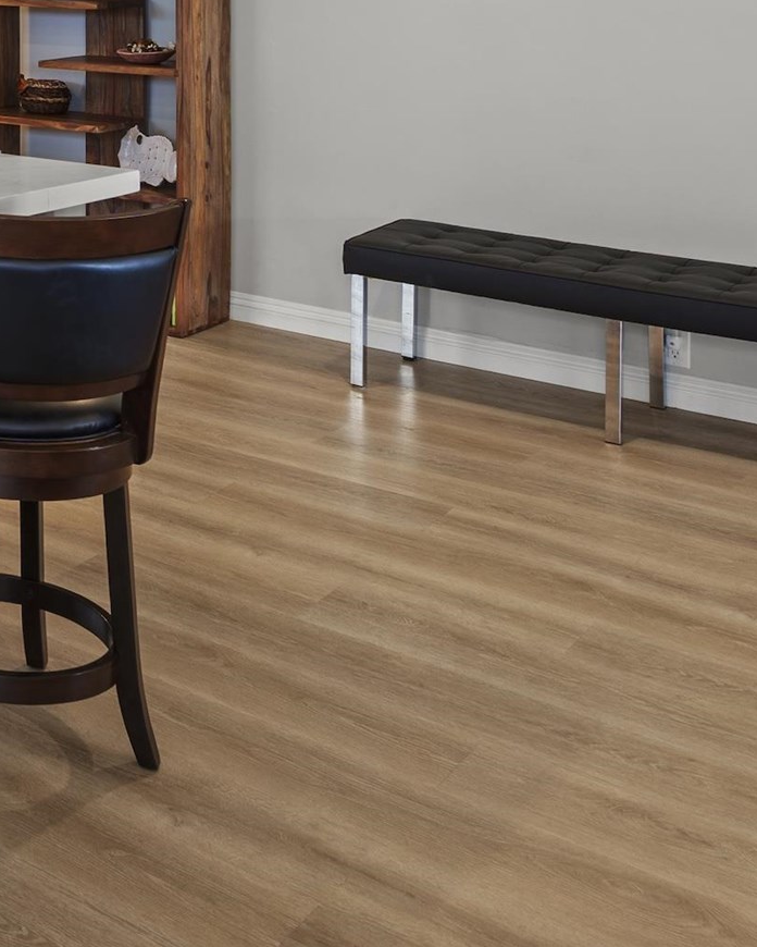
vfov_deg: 32.0
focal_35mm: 53
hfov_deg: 22.6
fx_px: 1484
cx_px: -421
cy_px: -45
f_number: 8
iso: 100
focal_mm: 16
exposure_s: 1/1.25
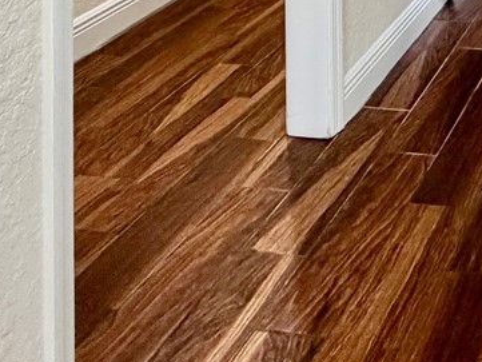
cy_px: -358
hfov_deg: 27.2
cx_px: 591
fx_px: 864
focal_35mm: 62
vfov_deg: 17.3
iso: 160
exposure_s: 1/60
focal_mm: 2.22
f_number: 2.2
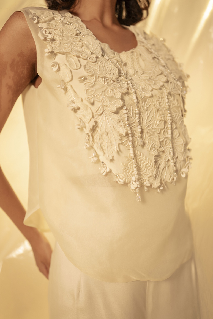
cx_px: 106
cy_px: 160
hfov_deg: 37.9
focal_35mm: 35
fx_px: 311
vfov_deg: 54.4
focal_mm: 35
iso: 500
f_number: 1.8
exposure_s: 1/640
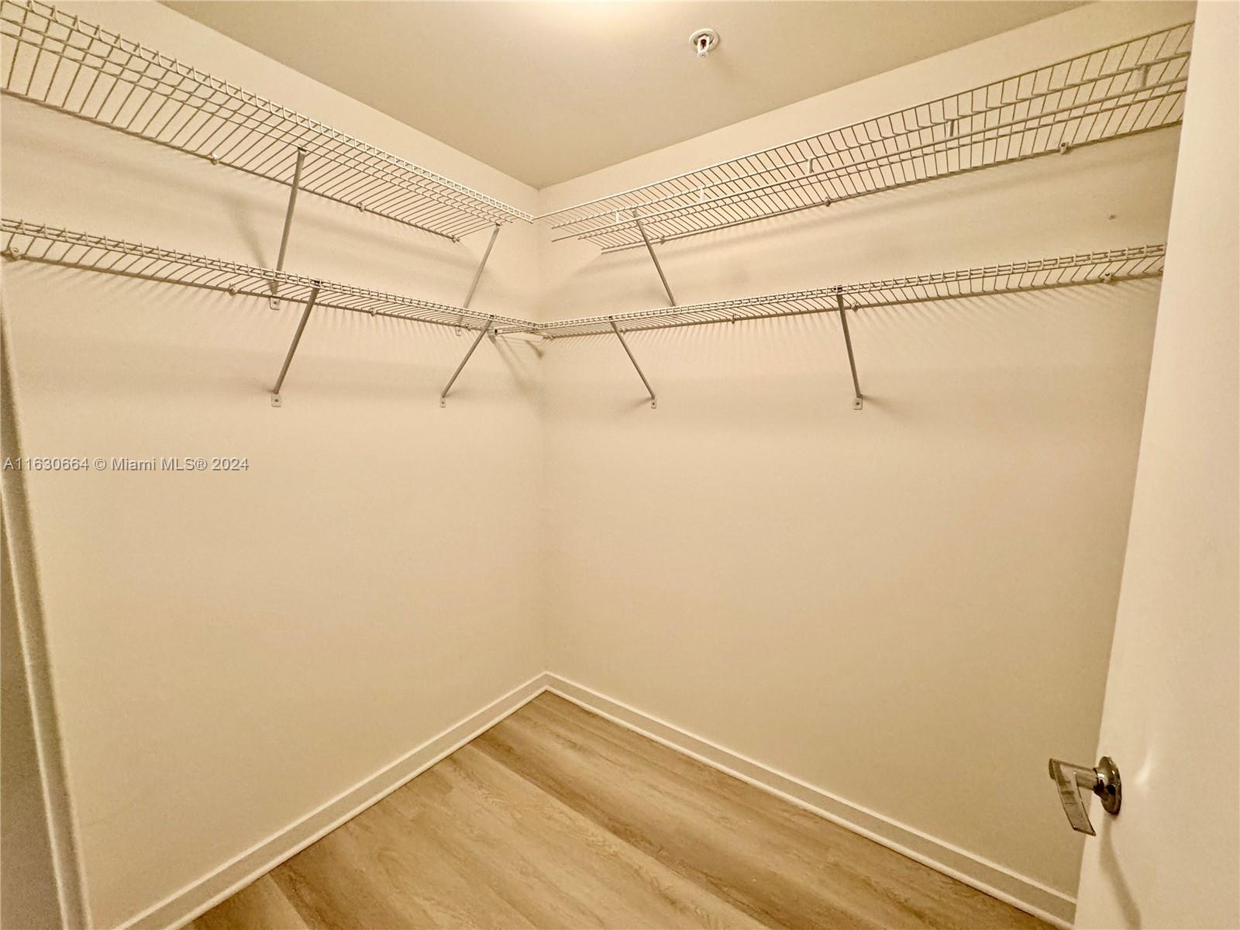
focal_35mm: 14
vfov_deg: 85.7
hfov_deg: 102.1
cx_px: 620
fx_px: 502
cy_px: 465
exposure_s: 1/60
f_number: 2.2
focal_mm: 2.22
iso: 250
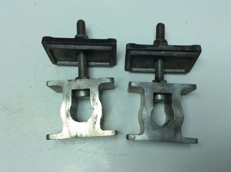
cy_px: 86
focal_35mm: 32
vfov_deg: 44.1
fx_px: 213
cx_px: 116
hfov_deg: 56.9
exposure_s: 1/502
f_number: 2.4
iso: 32
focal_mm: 3.3
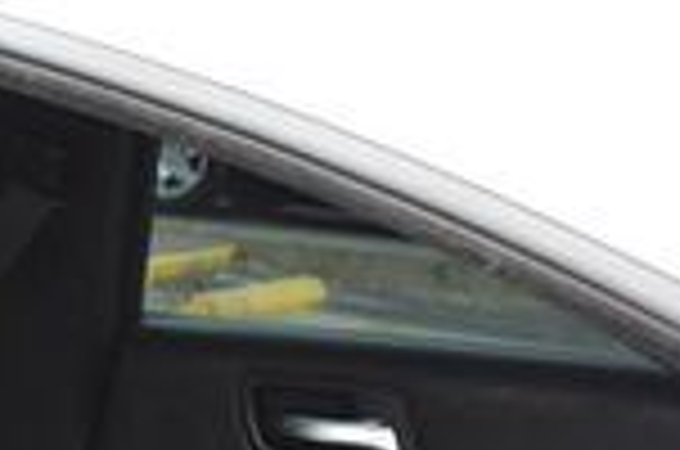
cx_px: -509
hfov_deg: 13.3
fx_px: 2639
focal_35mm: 140
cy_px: 950
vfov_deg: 9.1
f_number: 6.3
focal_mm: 22
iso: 1400
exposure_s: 1/15
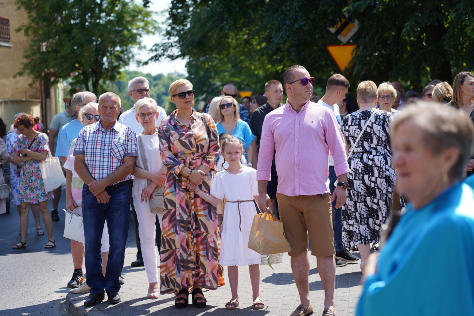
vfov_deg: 13.0
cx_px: 237
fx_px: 1383
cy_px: 158
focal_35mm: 105
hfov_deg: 19.5
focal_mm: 105
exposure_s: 1/400
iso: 100
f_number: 4
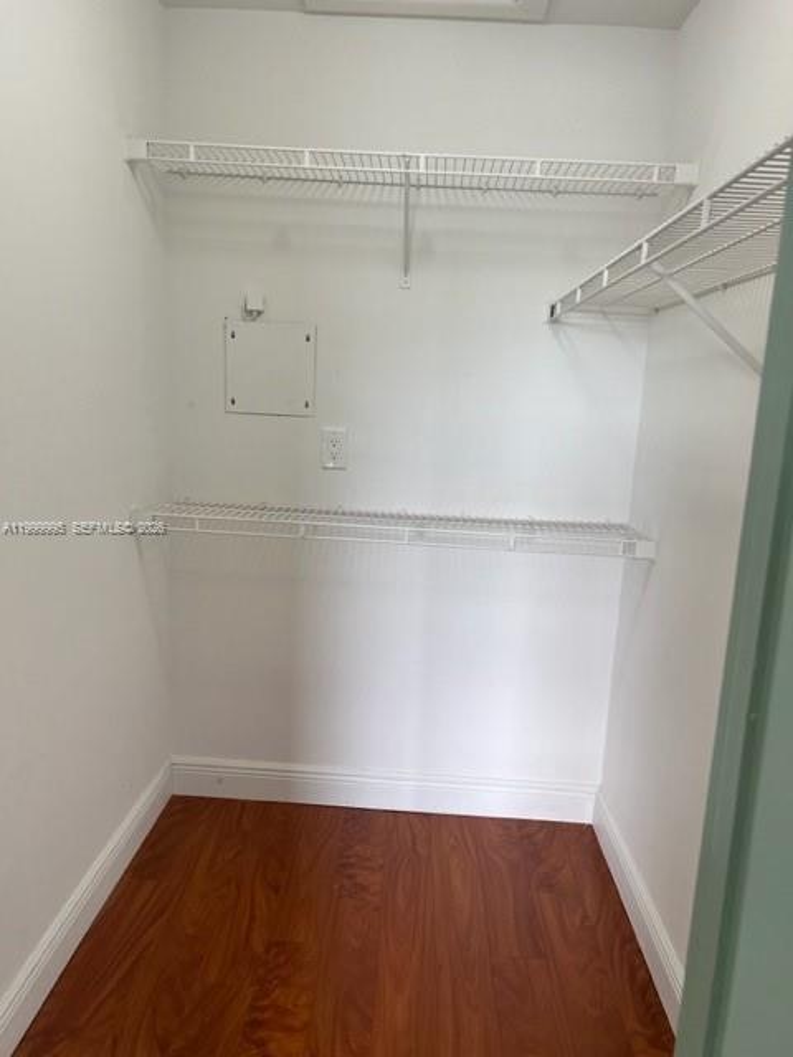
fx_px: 794
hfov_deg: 53.1
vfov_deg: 67.3
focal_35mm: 26
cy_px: 528
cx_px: 396
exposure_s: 1/120
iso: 100
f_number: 1.5
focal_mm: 5.7
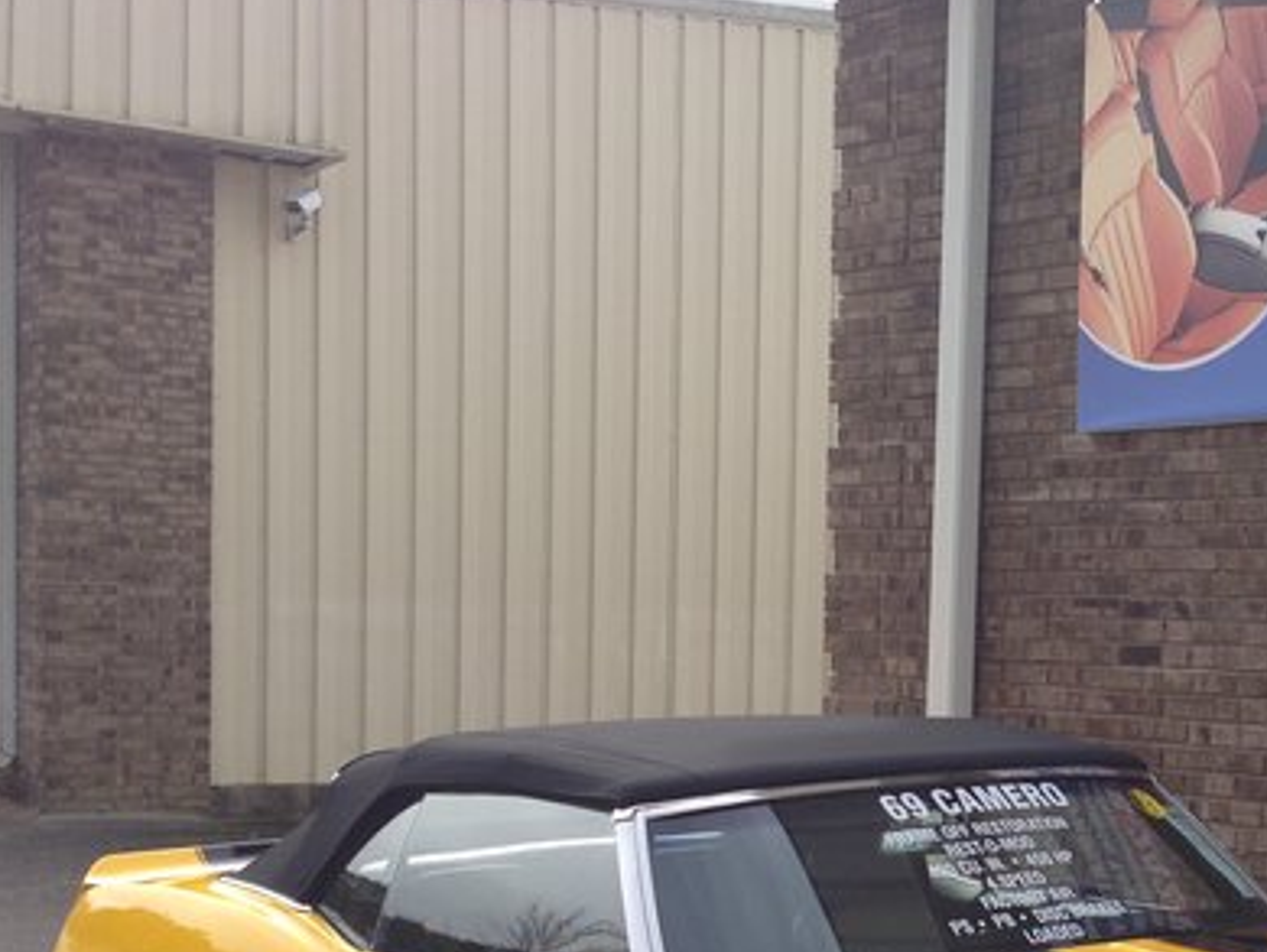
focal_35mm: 69
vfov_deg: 21.1
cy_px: 767
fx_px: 2527
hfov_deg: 27.3
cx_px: 1105
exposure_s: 1/889
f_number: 2.4
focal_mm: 4.12
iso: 50
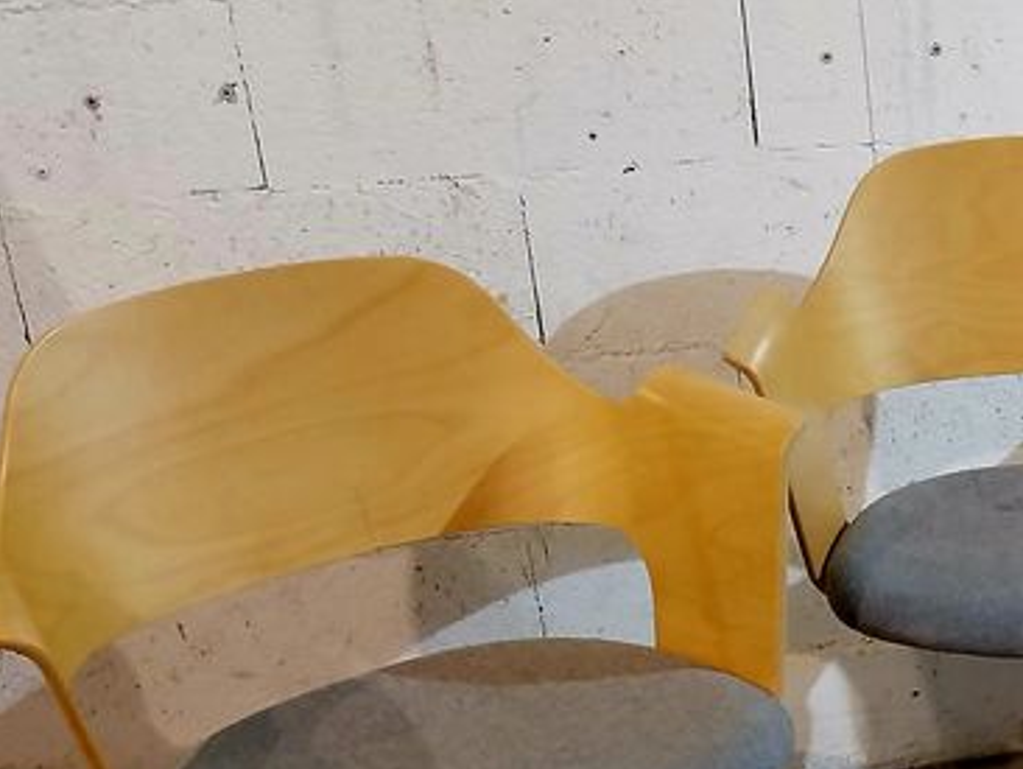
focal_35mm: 71
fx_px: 2100
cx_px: 1261
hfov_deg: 24.5
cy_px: 640
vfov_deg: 20.5
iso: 250
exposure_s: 1/50
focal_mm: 4
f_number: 1.8
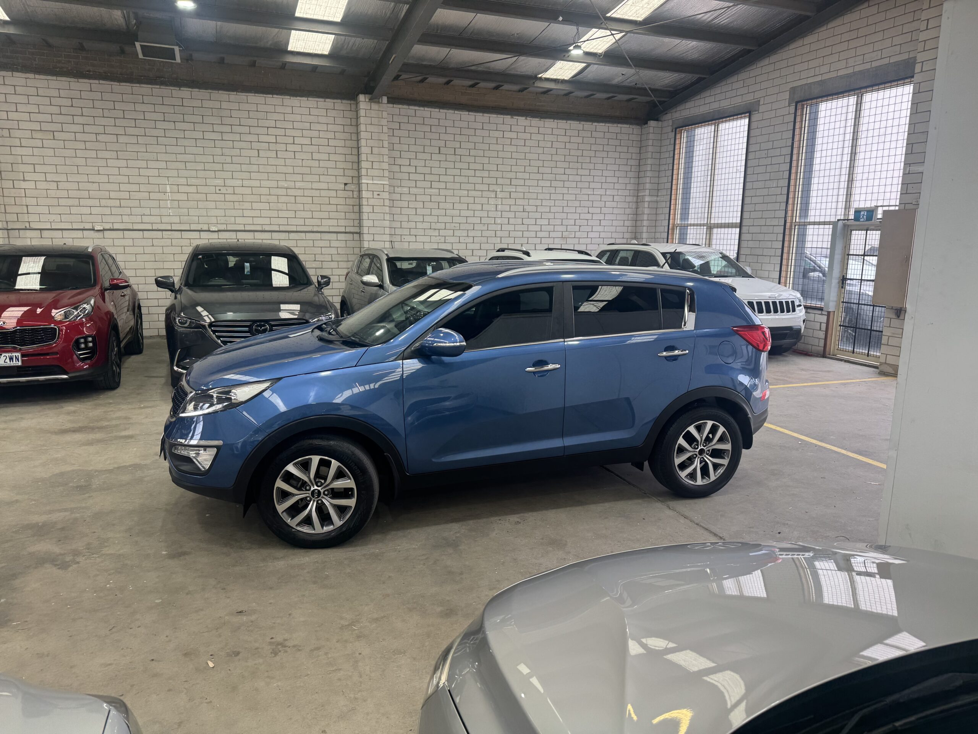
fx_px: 678
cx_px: 489
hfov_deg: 71.6
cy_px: 367
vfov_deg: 56.8
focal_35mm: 24
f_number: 1.78
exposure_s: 1/121
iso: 64
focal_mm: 6.76
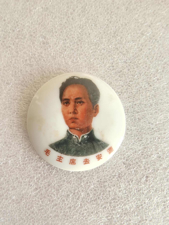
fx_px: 176
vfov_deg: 65.3
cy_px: 112
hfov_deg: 51.4
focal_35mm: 27
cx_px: 84
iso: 160
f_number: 2.2
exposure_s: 1/50
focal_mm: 1.95
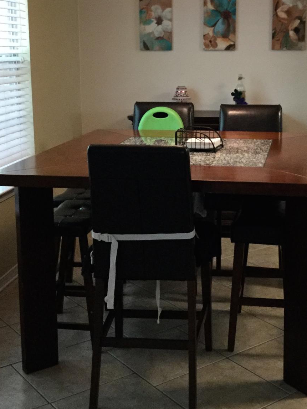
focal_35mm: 54
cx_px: 203
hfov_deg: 26.9
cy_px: 148
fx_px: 639
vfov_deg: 35.3
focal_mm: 3.3
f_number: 2.4
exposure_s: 1/30
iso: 160
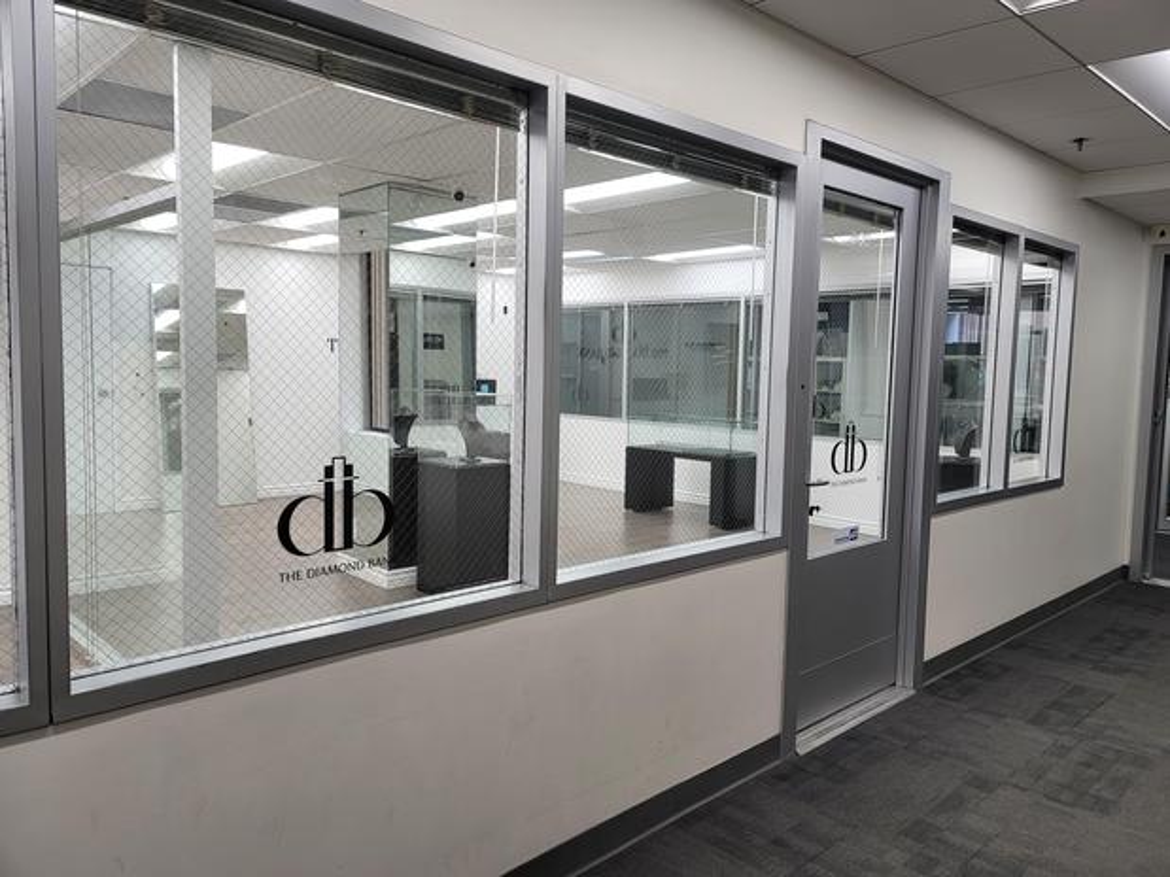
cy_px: 438
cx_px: 585
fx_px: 845
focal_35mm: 25
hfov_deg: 69.4
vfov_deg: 54.9
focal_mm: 7
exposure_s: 1/119
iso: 64
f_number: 1.8
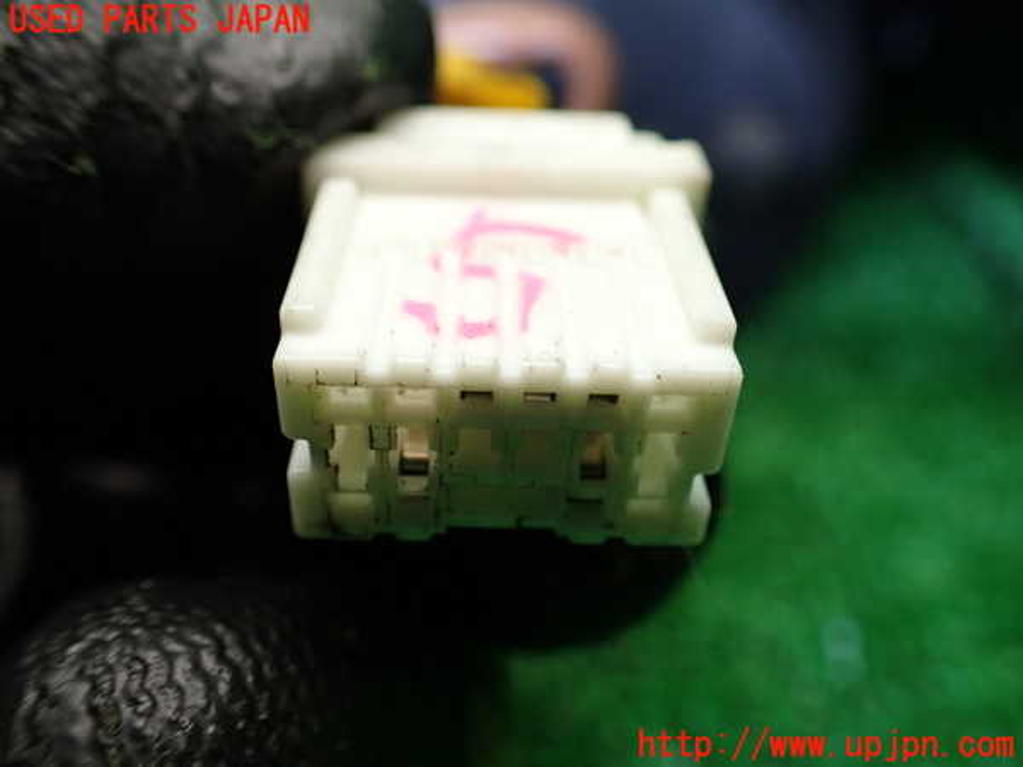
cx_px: 512
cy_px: 384
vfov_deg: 46.8
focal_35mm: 30
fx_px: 887
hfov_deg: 60.0
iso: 200
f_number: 2.3
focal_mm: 5.4
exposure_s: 1/125
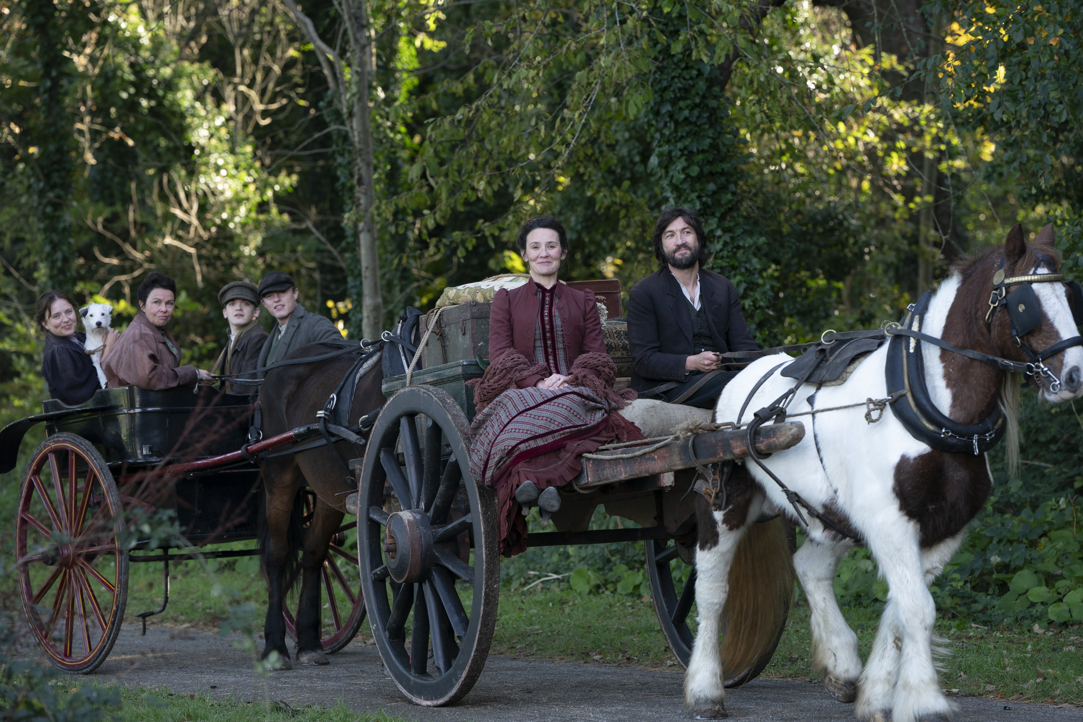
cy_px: 361
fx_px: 4121
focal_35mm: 137
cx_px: 542
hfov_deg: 15.0
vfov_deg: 10.0
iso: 800
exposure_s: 1/250
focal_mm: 137
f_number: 4.5
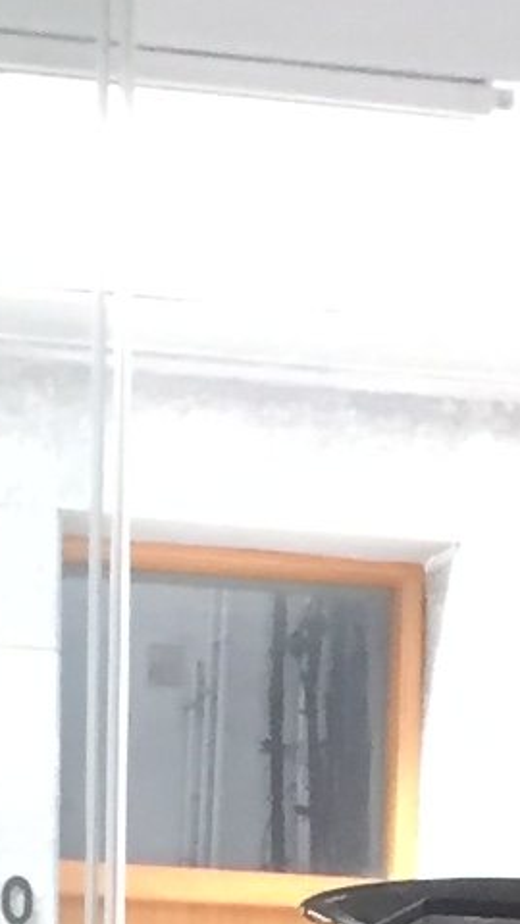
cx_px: 79
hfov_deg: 5.6
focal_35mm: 215
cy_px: 2504
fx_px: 5270
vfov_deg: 8.7
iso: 50
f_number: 2.2
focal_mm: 4.15
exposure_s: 1/33
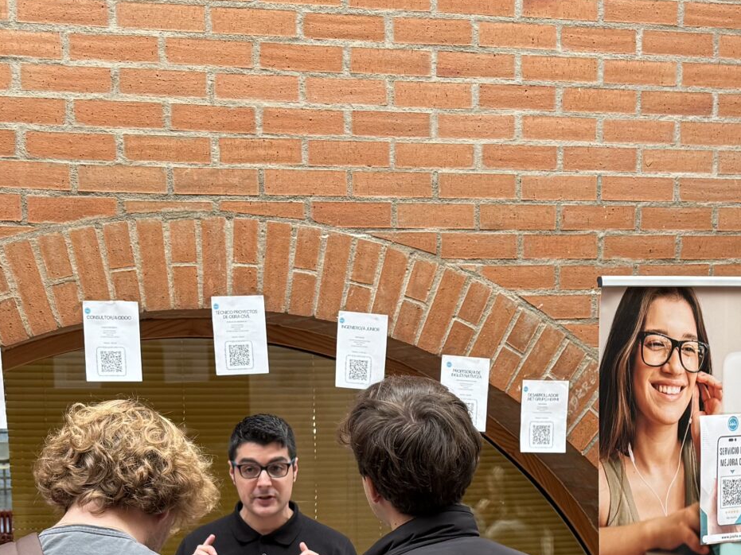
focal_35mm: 66
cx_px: 314
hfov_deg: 29.4
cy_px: 640
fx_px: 1413
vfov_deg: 20.9
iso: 200
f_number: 1.78
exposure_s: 1/121
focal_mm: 6.76
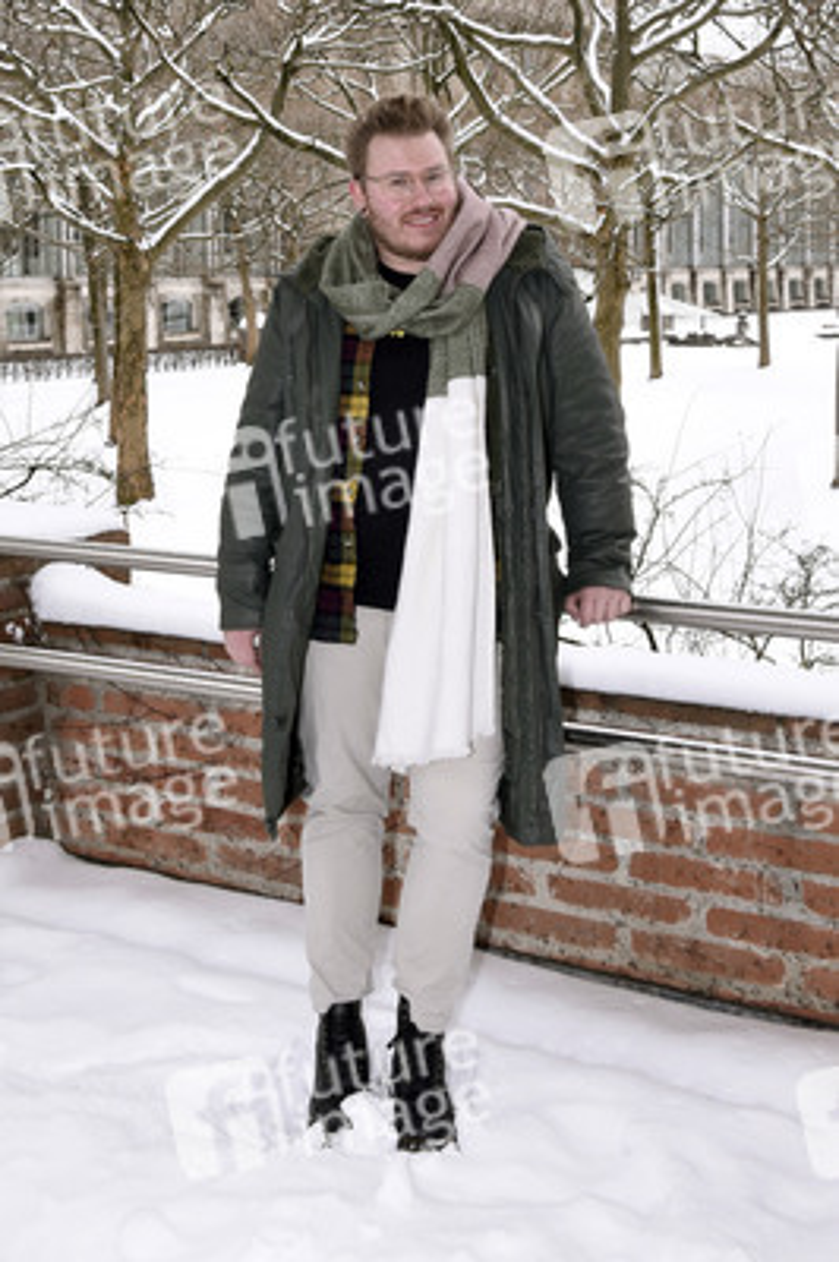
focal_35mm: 38
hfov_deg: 35.0
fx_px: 1331
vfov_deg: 50.7
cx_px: 420
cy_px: 631
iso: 1000
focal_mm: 38
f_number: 11
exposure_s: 1/160
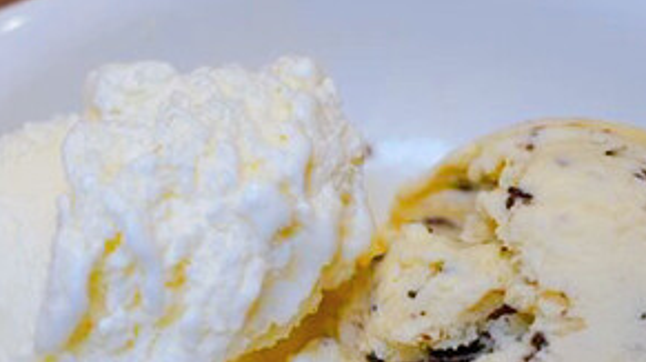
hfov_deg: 14.6
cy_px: 233
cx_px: 282
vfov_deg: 8.2
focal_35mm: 147
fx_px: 2515
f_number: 5.6
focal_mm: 48
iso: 320
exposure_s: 1/100
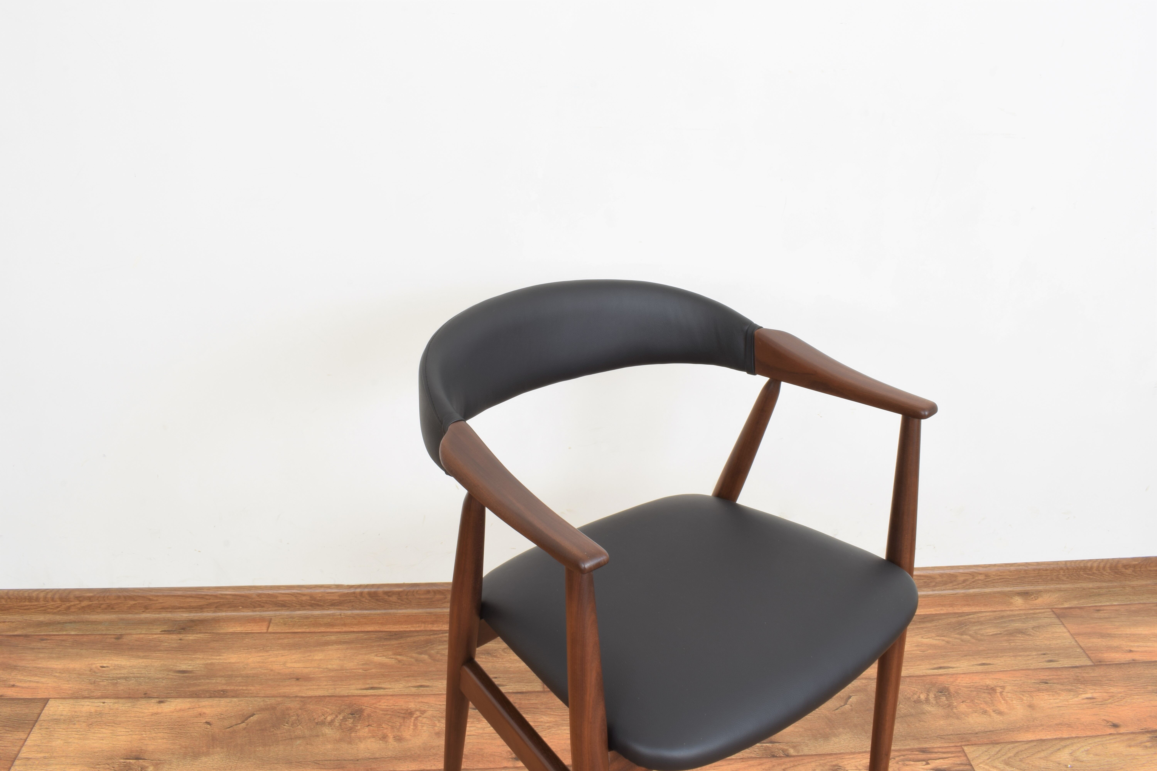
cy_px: 386
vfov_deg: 43.6
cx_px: 578
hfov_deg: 61.9
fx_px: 964
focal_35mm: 30
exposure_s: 5
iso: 100
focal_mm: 20
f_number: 22
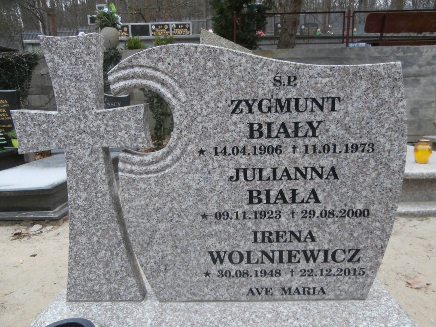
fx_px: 302
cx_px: 218
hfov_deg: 71.6
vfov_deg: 56.8
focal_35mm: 24
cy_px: 164
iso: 160
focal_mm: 4.2
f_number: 3
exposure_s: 1/30
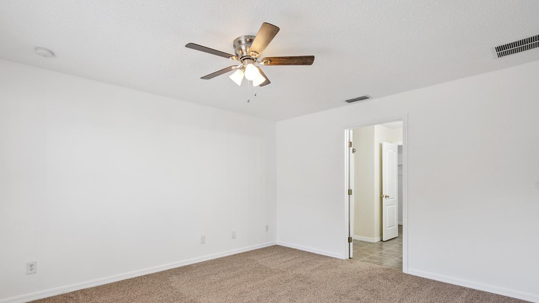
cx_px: 246
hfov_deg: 89.3
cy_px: 185
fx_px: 272
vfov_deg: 57.8
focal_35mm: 19
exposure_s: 1/40
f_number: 9
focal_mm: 15
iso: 200
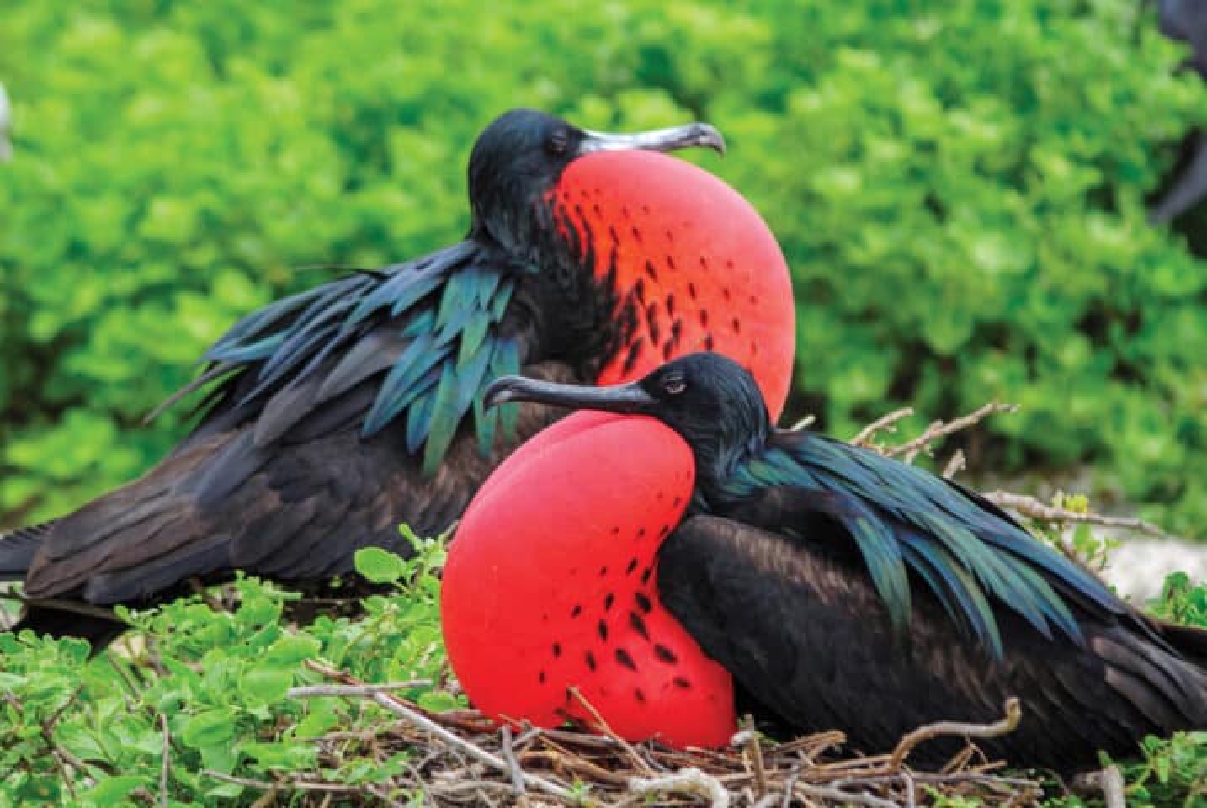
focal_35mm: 418
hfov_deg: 4.9
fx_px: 14032
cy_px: 404
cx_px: 604
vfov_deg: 3.3
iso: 500
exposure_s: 1/1600
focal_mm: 155
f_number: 5
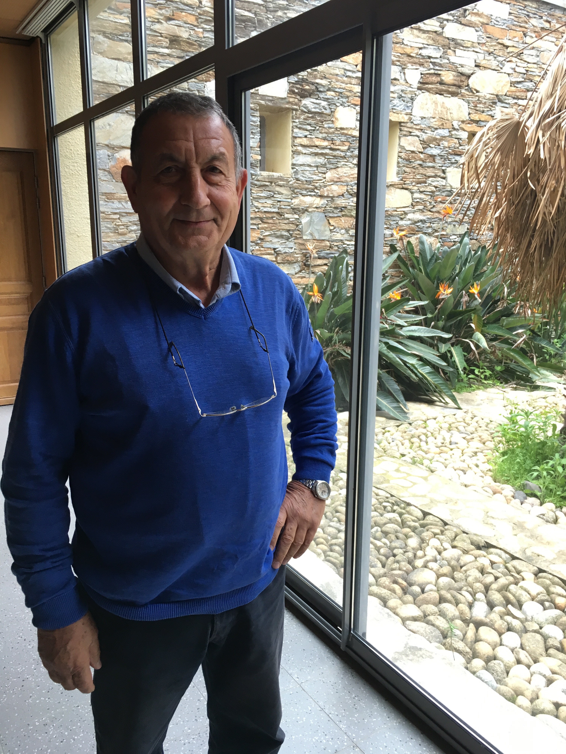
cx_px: 283
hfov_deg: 48.2
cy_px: 377
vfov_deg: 61.7
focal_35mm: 29
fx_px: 632
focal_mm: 4.15
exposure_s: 1/33
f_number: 2.2
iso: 32
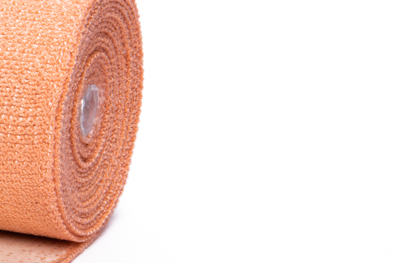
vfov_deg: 3.5
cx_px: -243
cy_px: 106
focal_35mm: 393
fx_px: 4303
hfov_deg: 5.2
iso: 100
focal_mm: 120
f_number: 22
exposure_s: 1/200
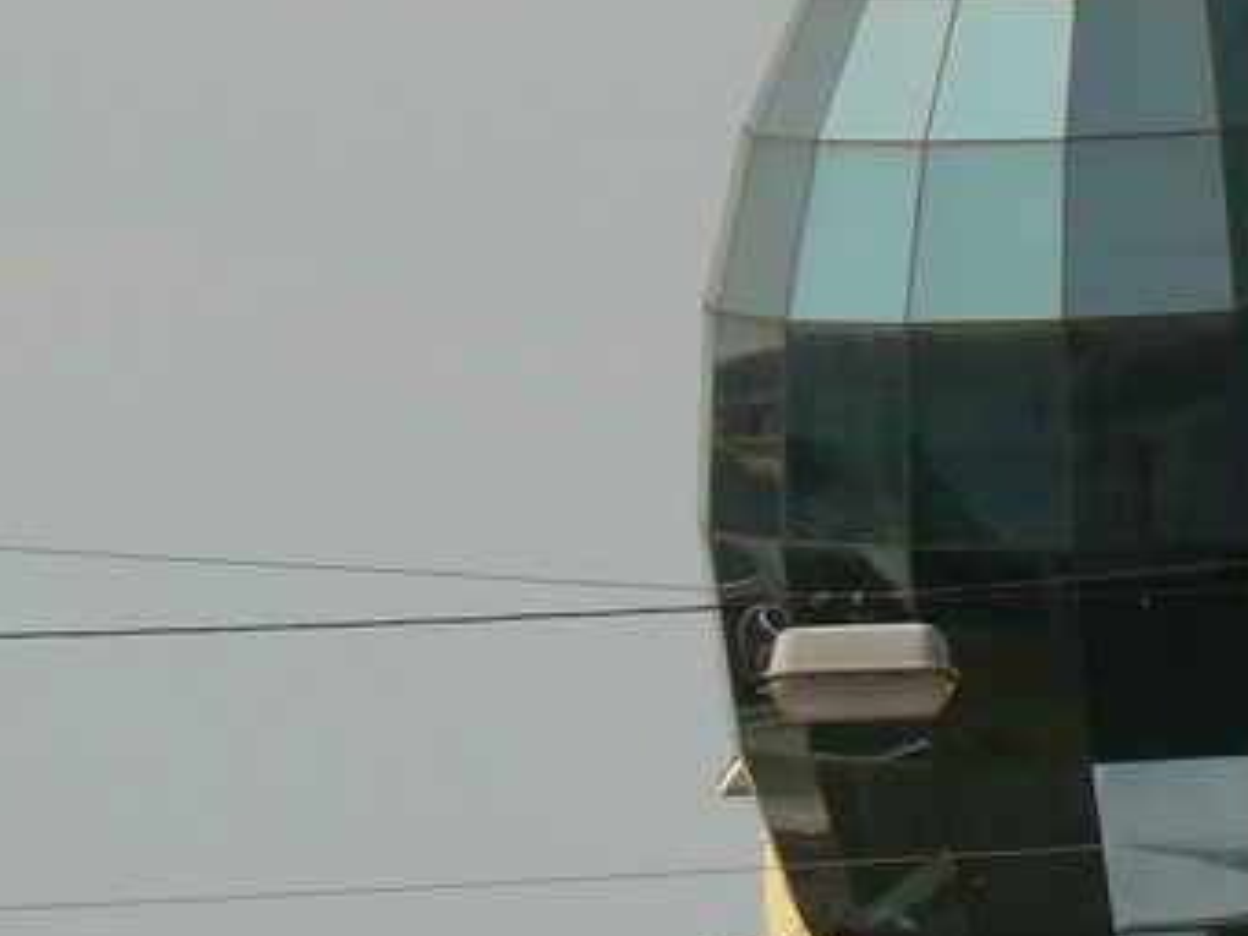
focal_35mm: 558
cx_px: 1285
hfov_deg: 3.5
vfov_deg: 2.7
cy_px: 301
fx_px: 20117
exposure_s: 1/500
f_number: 8
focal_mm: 39.5
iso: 80
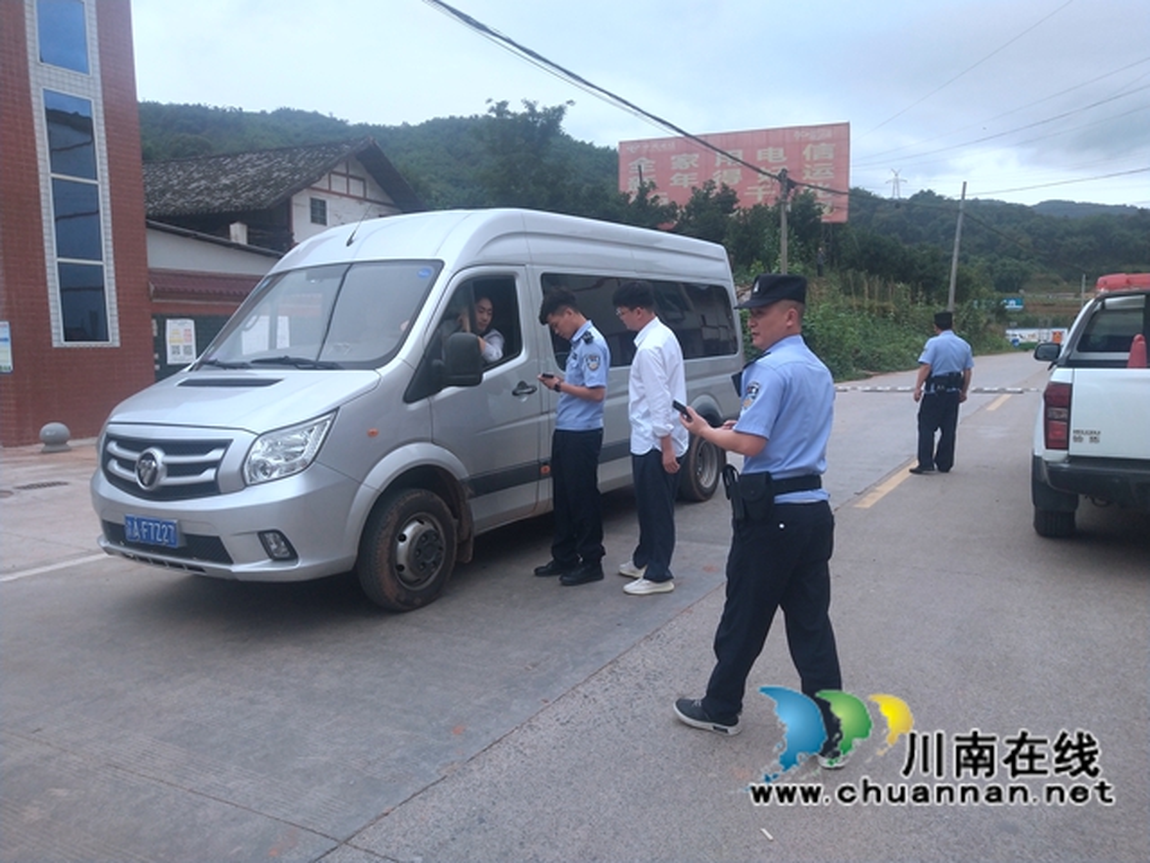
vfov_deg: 46.8
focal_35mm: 30
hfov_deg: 60.0
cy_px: 432
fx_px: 997
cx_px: 575
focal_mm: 3.95
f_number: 1.8
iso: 60
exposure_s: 1/815
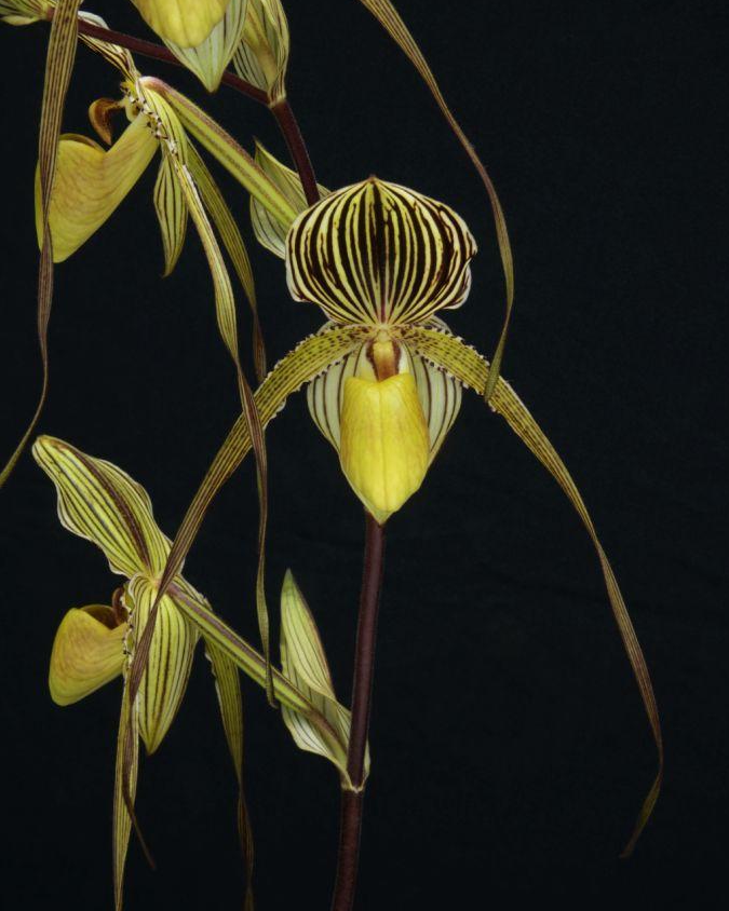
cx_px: 368
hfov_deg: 20.7
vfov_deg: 25.7
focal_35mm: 74
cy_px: 471
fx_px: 1996
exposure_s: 1/5
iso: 400
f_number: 22
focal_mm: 65
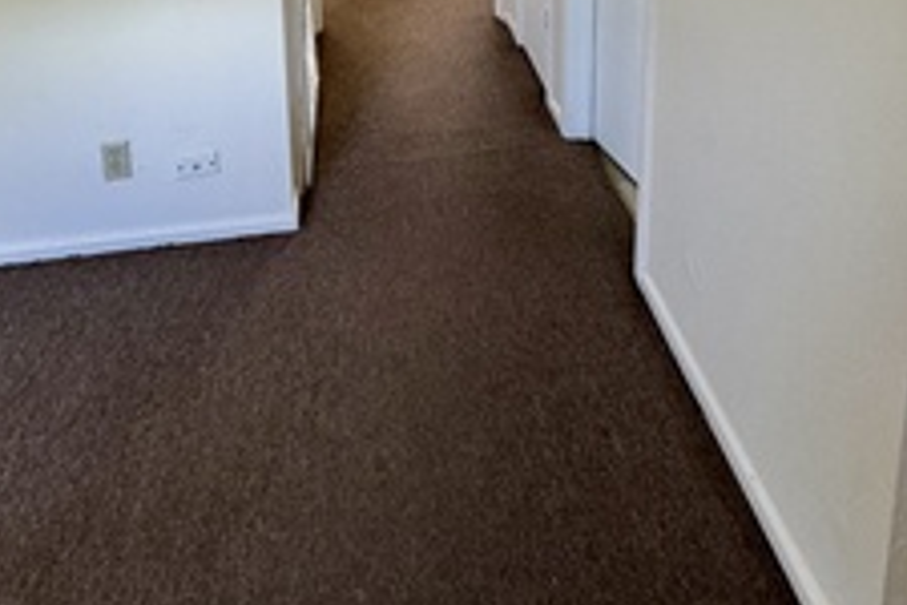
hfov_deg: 60.3
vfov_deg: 32.8
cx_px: 476
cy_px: -161
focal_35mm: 31
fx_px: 781
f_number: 2.2
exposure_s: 1/99
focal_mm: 2.22
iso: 200
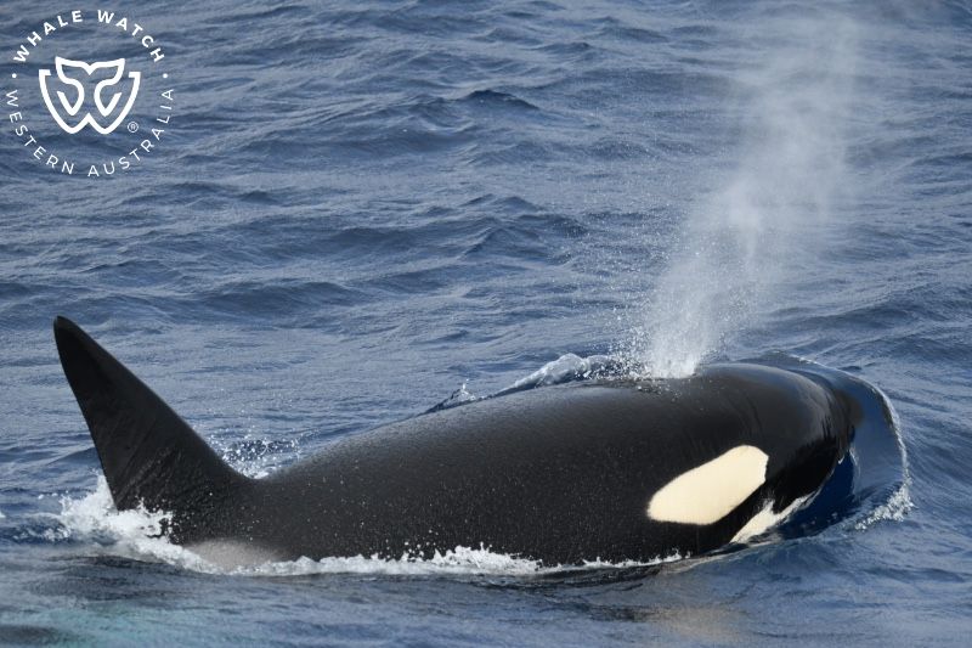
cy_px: 324
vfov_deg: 4.9
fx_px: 7558
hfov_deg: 7.4
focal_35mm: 280
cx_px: 486
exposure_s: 1/8000
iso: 1600
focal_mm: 280
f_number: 5.6
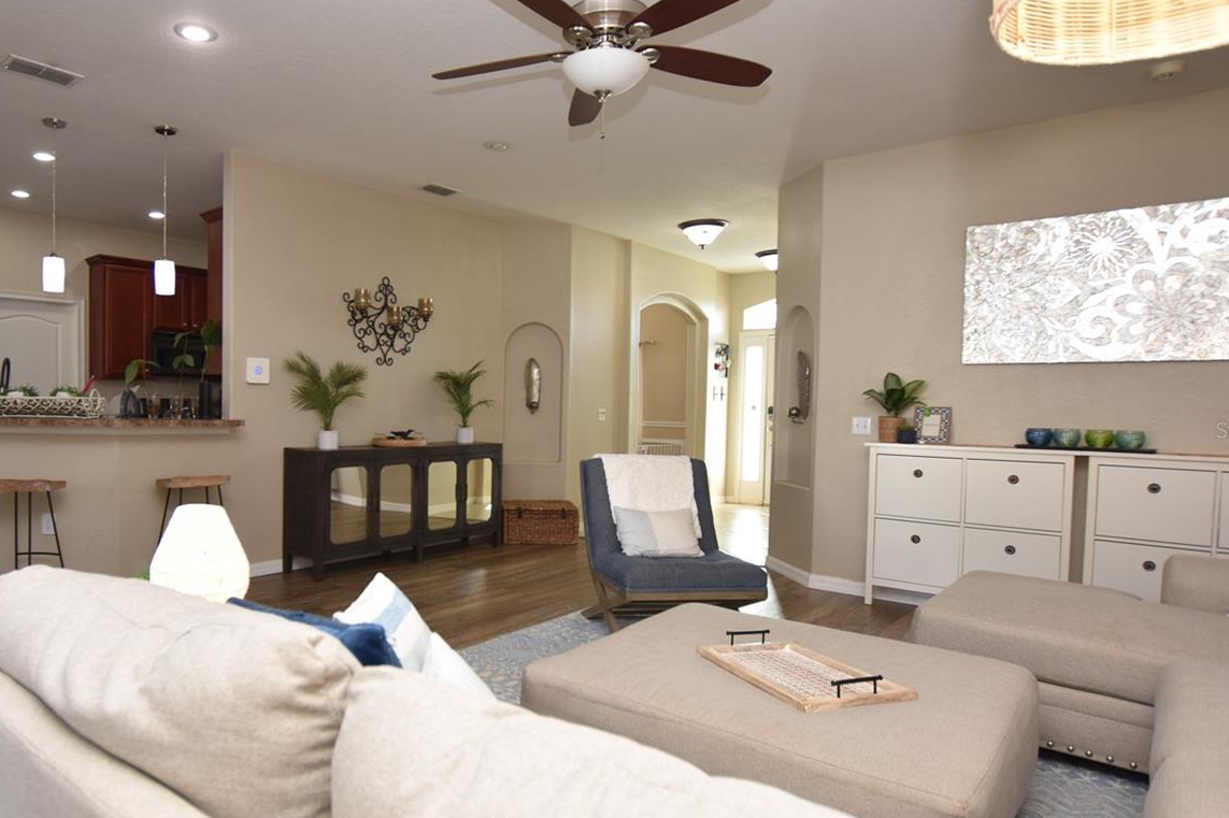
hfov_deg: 79.6
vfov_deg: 59.4
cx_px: 452
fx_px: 717
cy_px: 430
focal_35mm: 21
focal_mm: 10
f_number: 4
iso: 220
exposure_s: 1/60
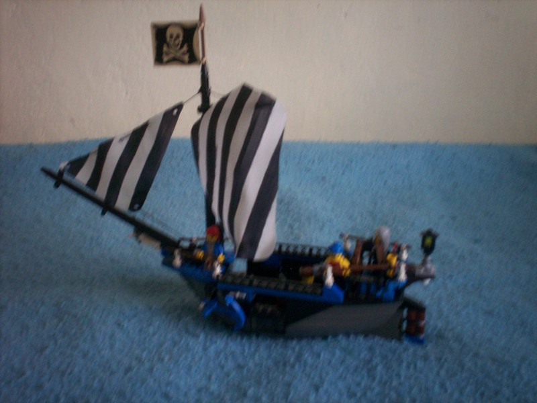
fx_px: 558
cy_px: 202
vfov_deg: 39.7
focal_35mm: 36
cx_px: 268
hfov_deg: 51.4
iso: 200
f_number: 4.5
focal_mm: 6
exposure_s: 1/8
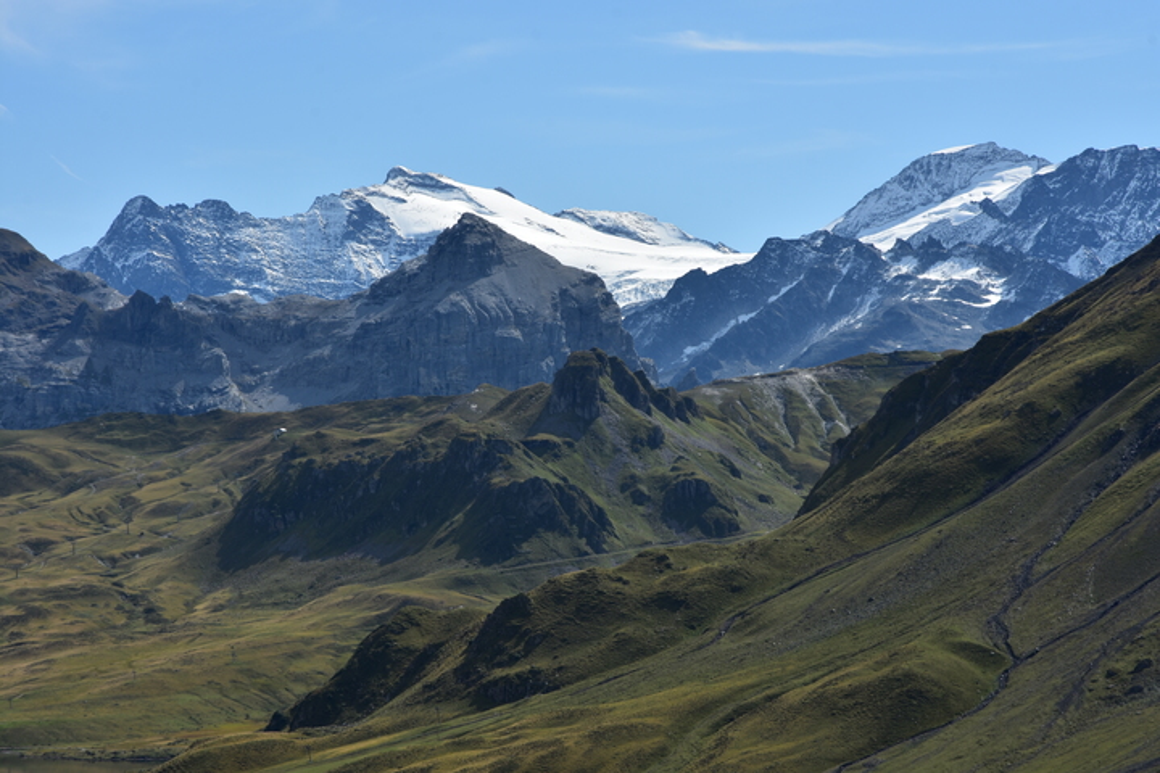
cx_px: 580
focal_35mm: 128
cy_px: 386
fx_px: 4108
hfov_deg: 16.1
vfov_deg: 10.8
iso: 100
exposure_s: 1/200
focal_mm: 85
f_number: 13
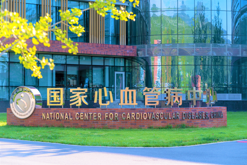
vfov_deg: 15.7
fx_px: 597
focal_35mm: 87
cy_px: 82
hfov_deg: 23.4
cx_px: 124
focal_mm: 87
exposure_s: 1/640
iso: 125
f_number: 4
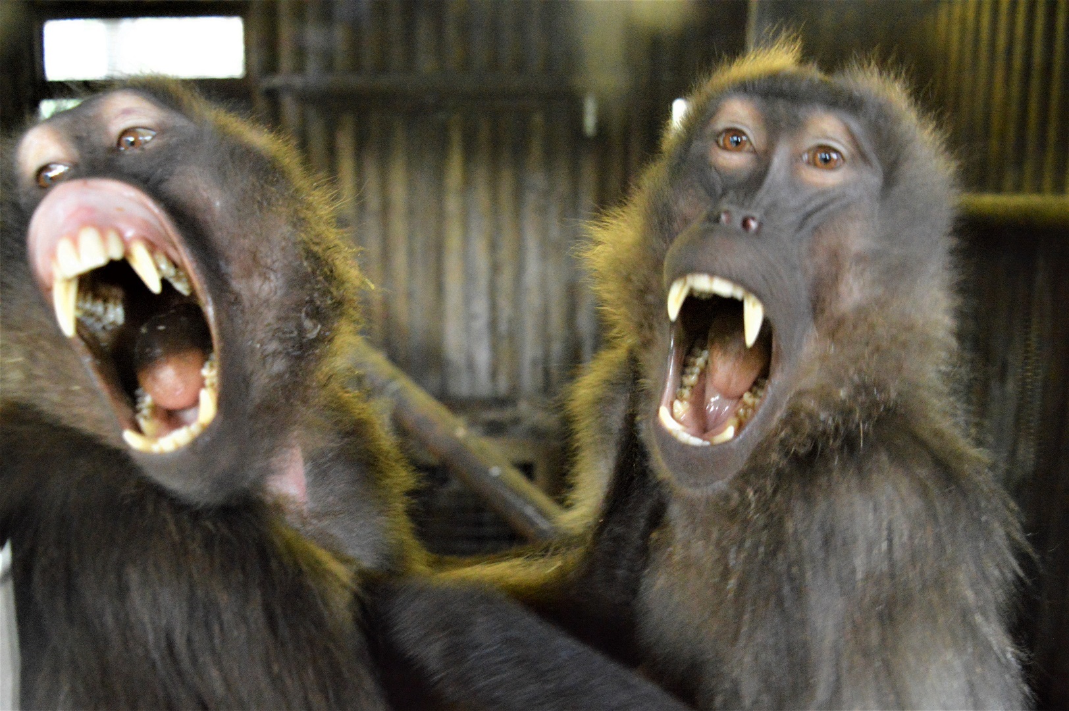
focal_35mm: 32
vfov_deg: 41.6
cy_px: 356
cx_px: 534
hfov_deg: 59.5
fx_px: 935
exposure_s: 1/80
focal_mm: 21
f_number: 3.8
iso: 6400
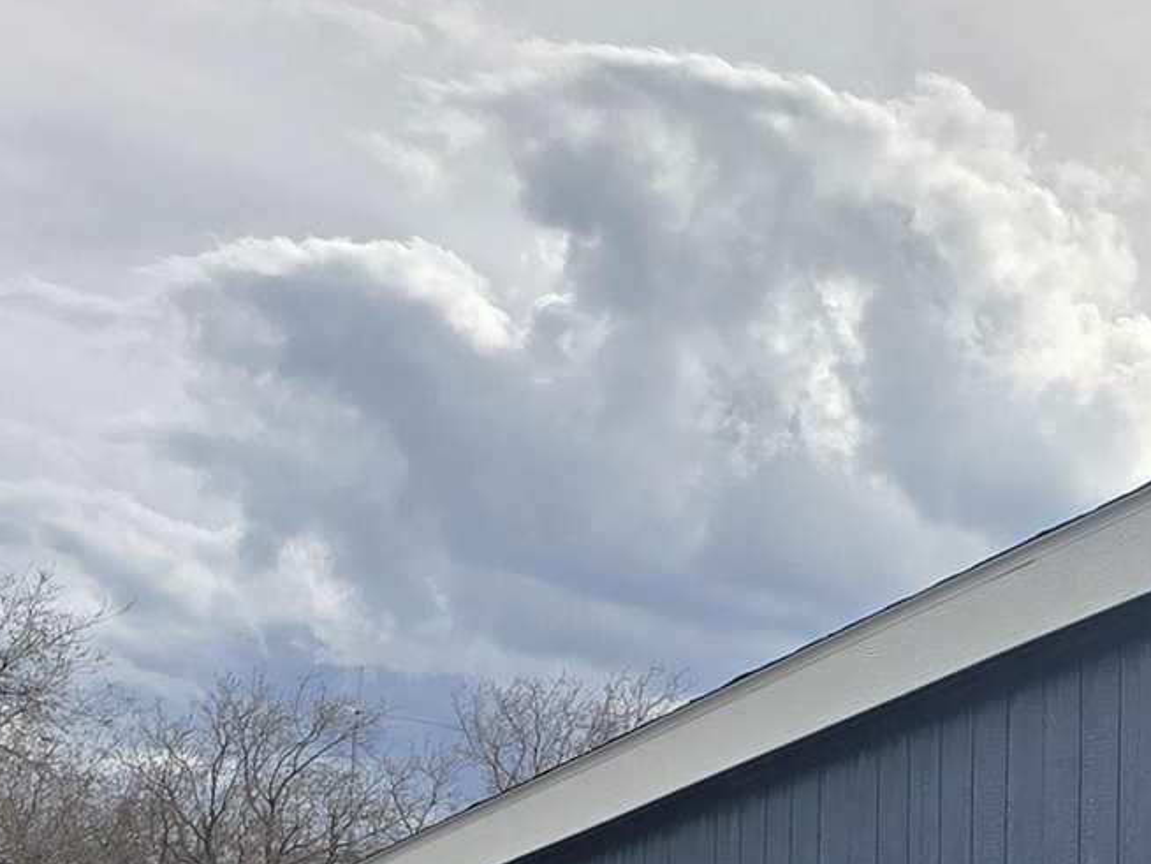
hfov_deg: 16.4
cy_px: 1390
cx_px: 1802
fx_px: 3592
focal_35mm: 108
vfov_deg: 12.8
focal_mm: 6.3
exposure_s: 1/1668
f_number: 1.7
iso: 12
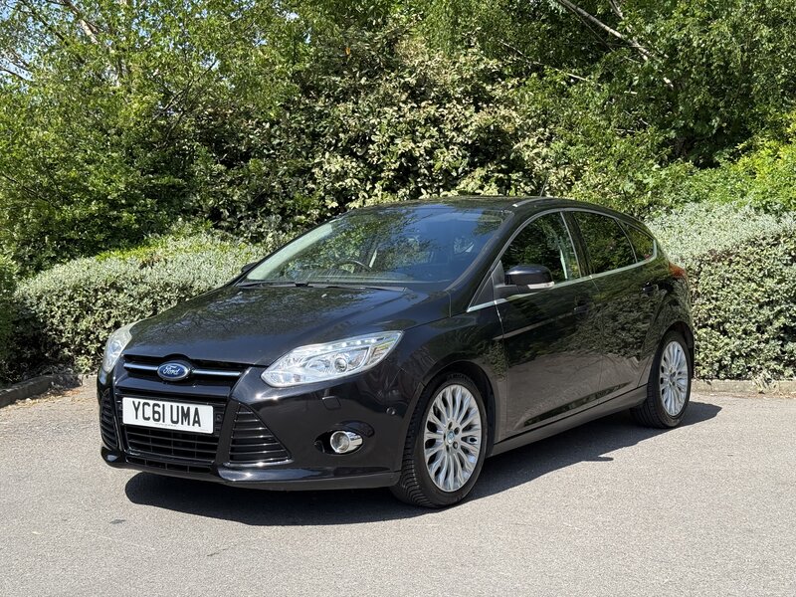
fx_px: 1104
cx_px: 398
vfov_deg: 30.3
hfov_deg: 39.7
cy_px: 298
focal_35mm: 48
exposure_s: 1/2088
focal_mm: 6.76
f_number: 1.78
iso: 80
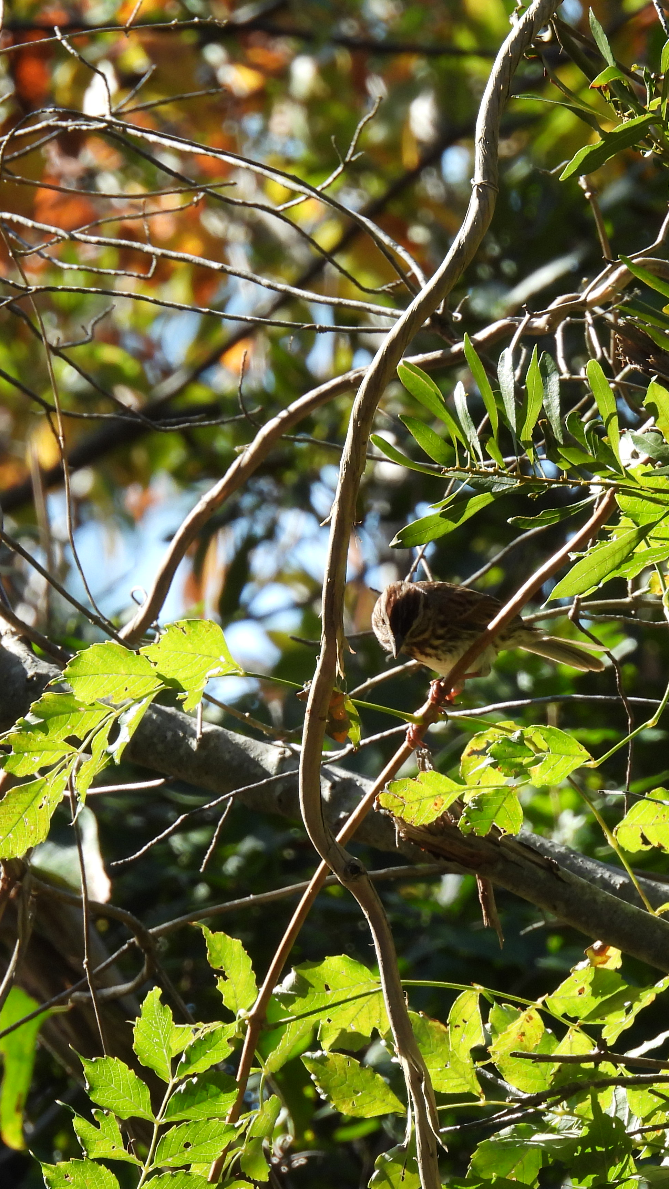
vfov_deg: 1.7
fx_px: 38975
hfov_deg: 1.0
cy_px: 594
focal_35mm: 1236
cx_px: 432
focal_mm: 152
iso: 140
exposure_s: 1/250
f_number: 5.6
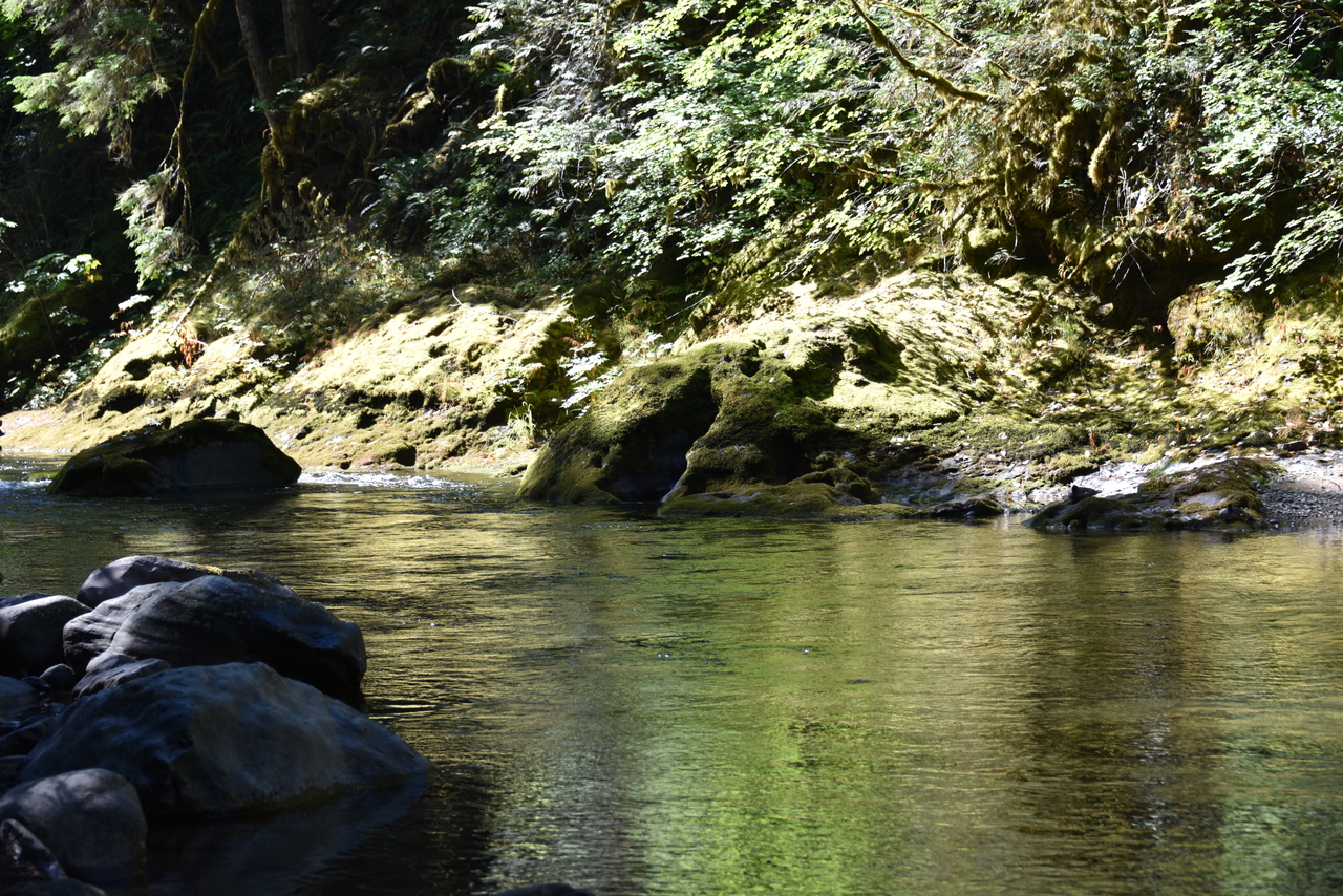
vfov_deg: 16.7
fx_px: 3060
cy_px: 448
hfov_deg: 24.8
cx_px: 672
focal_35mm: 82
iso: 200
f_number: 5
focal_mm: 82
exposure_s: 1/200
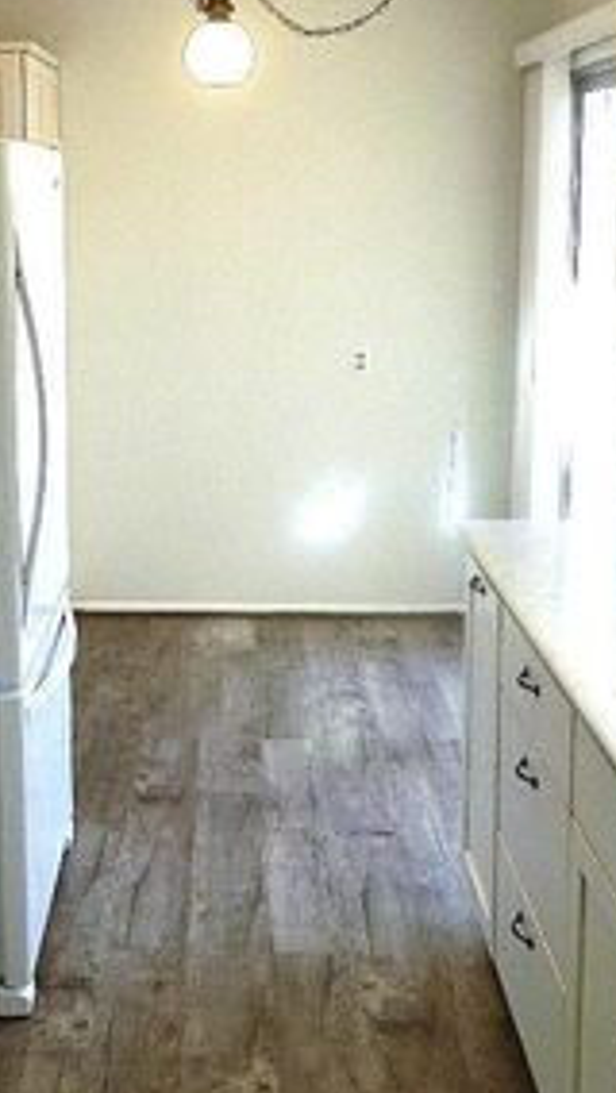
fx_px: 1392
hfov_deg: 24.7
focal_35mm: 48
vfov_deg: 42.6
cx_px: 158
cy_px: 414
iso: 250
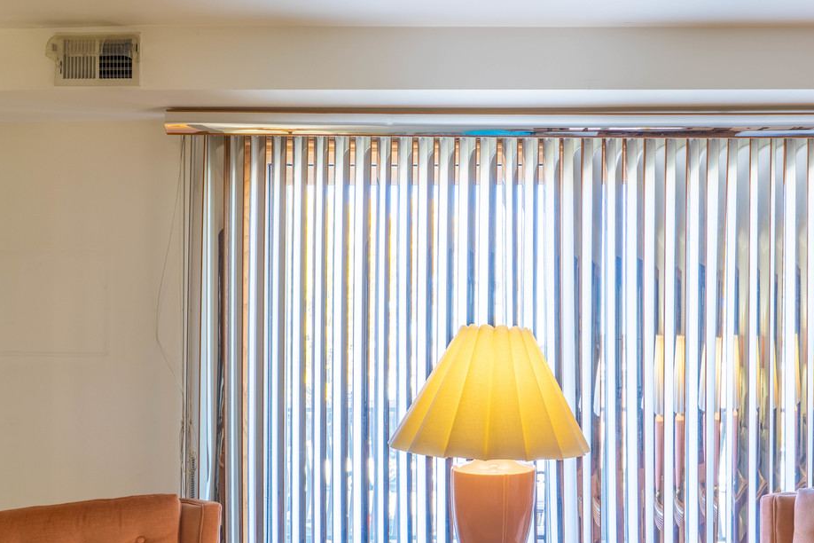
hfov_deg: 60.7
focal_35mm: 30
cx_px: 531
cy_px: 337
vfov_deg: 43.3
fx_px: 678
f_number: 9
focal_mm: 17
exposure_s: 1/10
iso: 125
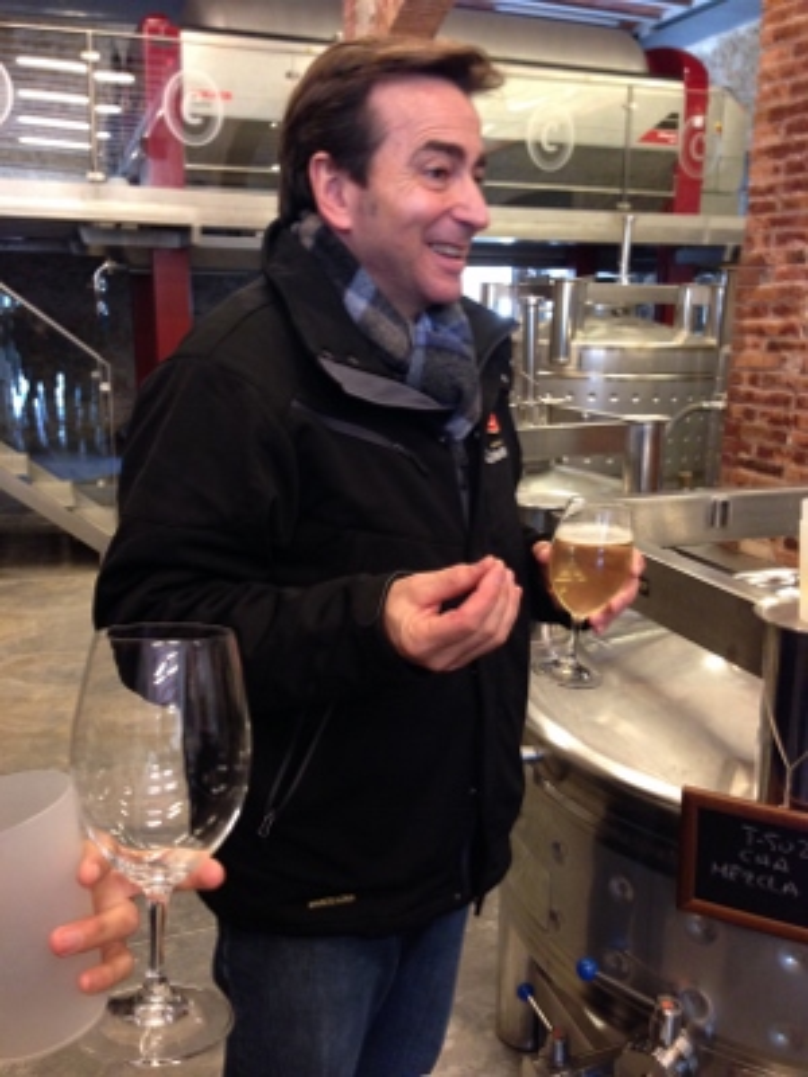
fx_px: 1027
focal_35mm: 33
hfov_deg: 42.9
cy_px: 538
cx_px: 404
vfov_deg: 55.4
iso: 200
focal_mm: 4.12
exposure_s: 1/20
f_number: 2.4
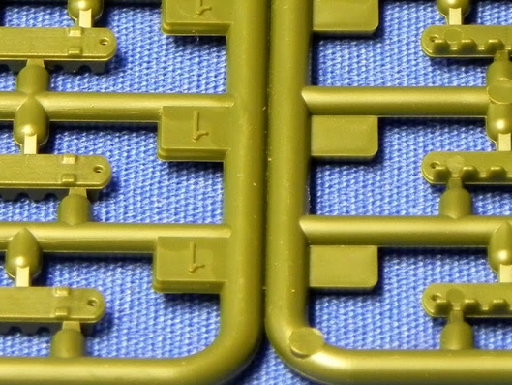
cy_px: 88
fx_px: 5799
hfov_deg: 5.1
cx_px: 243
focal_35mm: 392
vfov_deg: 3.8
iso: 400
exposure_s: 1/7.6
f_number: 4.5
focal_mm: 28.8
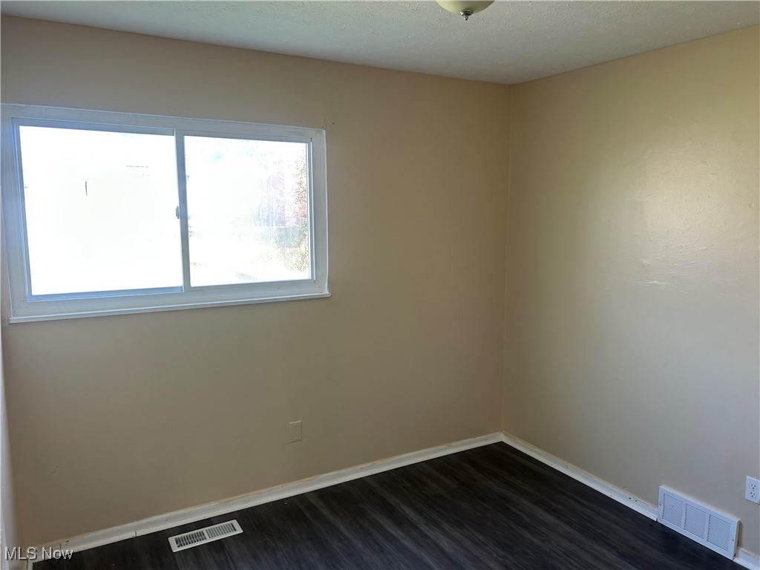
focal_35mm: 26
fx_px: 571
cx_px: 380
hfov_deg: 67.3
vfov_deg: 53.1
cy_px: 285
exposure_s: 1/121
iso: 64
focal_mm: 5.7
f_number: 1.5
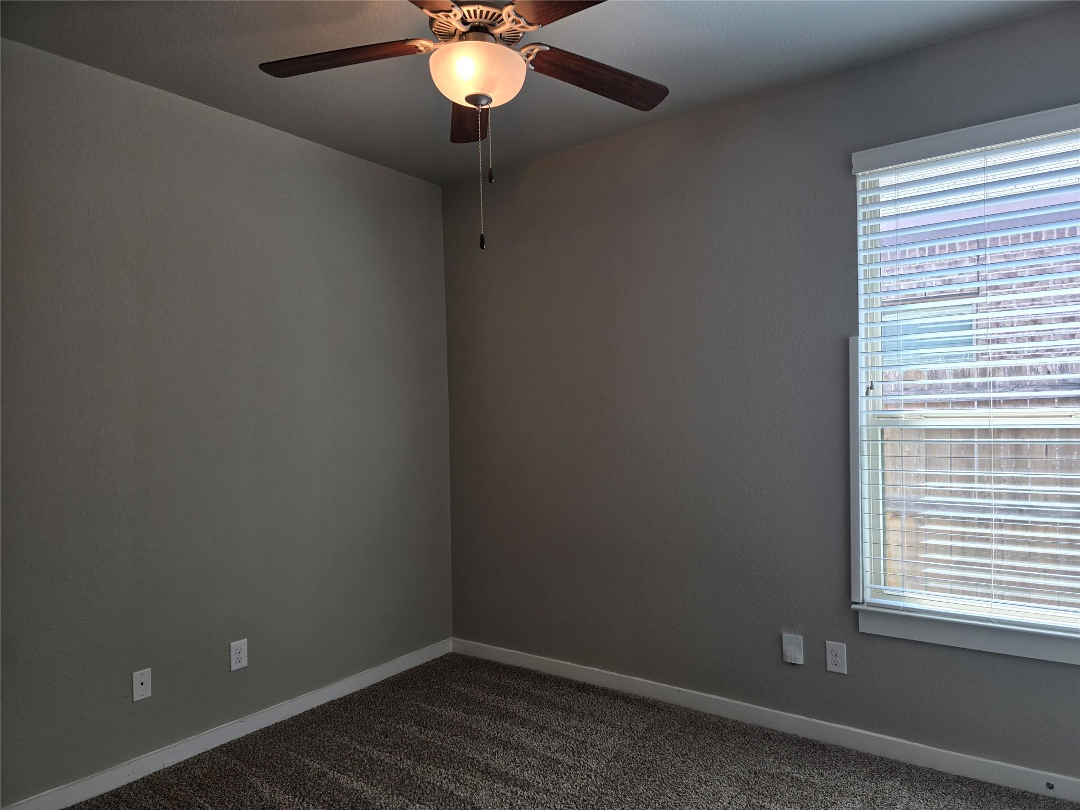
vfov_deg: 58.9
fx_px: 718
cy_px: 405
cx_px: 540
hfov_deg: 73.9
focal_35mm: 23
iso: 40
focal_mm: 6.3
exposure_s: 1/120
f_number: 1.7
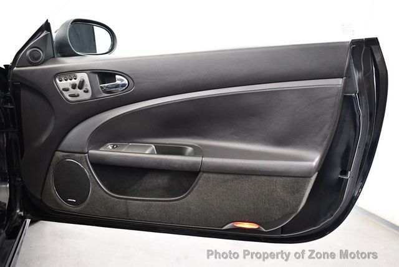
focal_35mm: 36
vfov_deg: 36.9
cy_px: 134
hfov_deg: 53.1
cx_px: 200
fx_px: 399
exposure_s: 1/60
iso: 3200
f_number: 3.5
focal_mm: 18
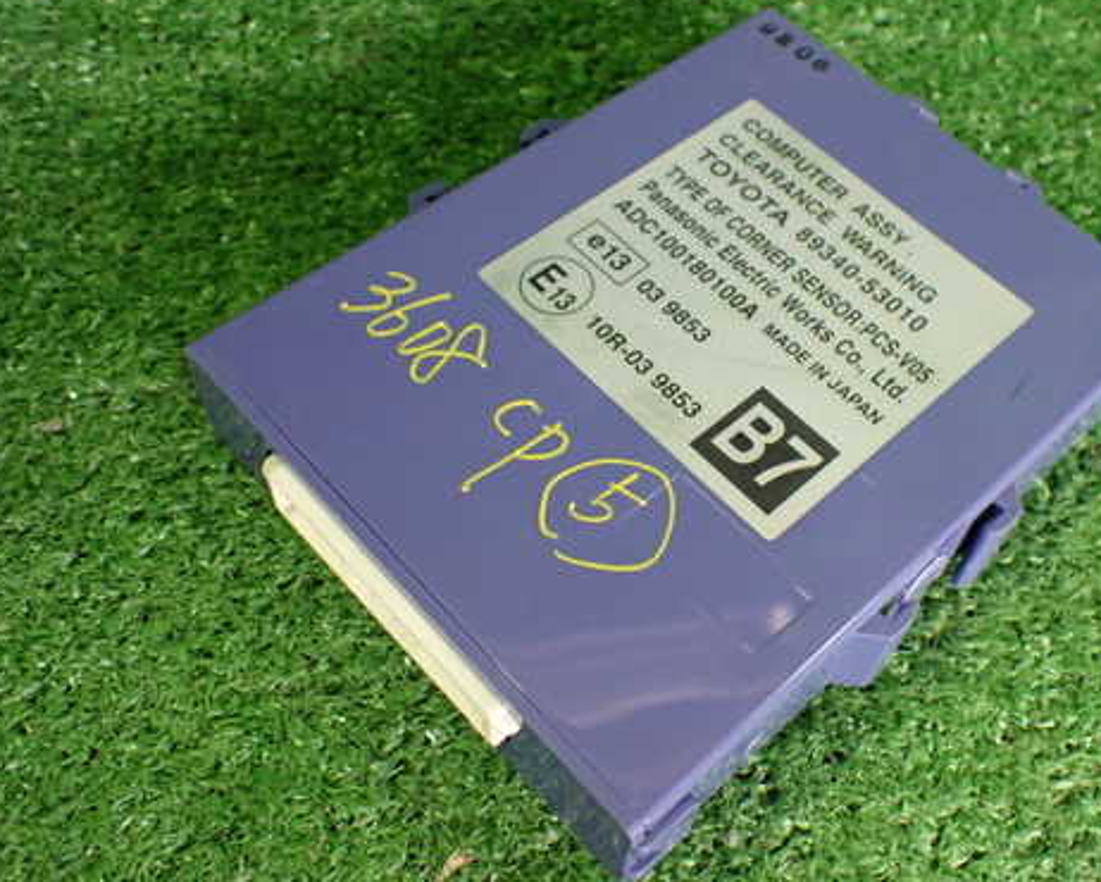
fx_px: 1239
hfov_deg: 47.6
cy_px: 408
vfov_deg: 39.2
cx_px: 663
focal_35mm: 38
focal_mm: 5.4
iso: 800
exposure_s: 1/50
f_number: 2.3
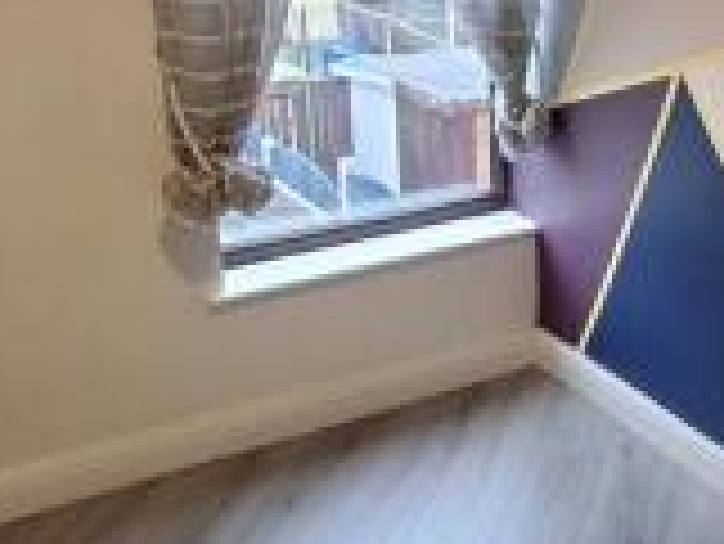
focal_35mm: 58
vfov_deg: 25.2
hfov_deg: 31.5
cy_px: 223
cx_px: 668
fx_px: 1214
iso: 100
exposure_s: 1/50
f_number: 2.2
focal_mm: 1.64
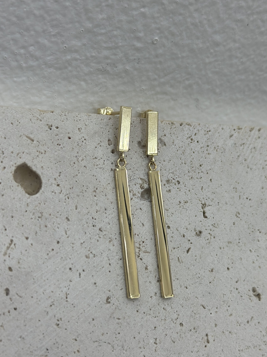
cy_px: 200
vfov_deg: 35.5
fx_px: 555
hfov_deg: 27.0
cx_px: 136
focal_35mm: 54
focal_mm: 6.86
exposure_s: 1/549
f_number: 1.78
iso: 80
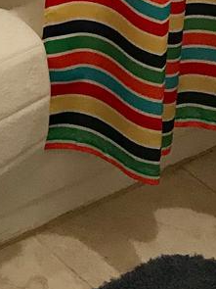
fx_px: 1216
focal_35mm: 146
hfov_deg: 8.9
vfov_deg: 11.5
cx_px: -342
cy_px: -370
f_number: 1.8
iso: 32
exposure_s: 1/24
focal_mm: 3.99
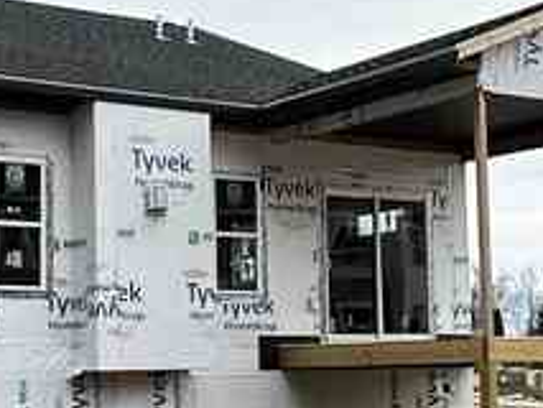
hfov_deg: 23.3
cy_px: 247
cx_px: 229
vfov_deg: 17.6
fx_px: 1318
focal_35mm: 84
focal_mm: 2.22
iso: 50
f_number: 2.2
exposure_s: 1/2882
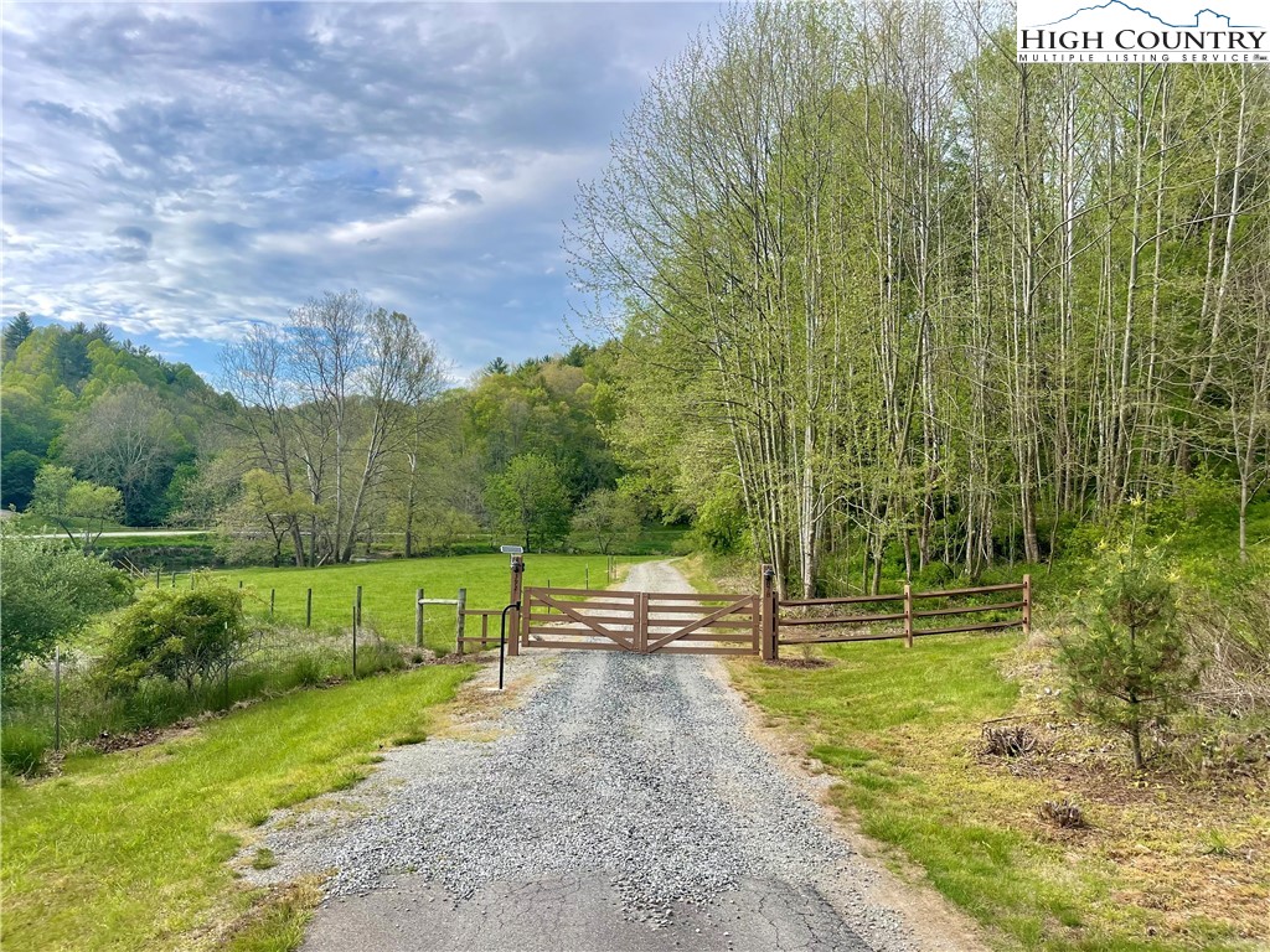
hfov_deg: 67.3
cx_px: 635
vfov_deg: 53.1
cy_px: 476
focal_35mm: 26
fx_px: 954
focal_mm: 5.1
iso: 32
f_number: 1.6
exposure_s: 1/1020
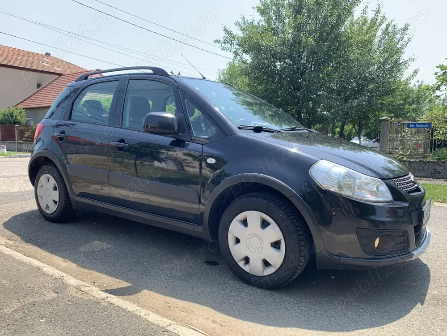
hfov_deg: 67.3
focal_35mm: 26
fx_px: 336
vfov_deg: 53.1
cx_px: 224
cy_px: 168
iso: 25
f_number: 1.8
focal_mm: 4.25
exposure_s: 1/552
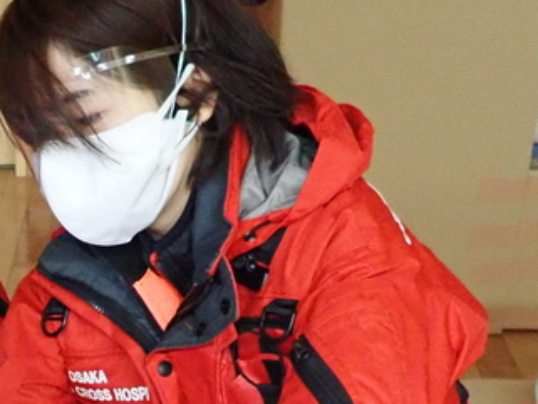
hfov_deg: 22.0
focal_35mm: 84
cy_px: 459
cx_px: -57
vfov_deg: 16.9
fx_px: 1306
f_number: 2
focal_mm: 4.5
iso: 800
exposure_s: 1/100
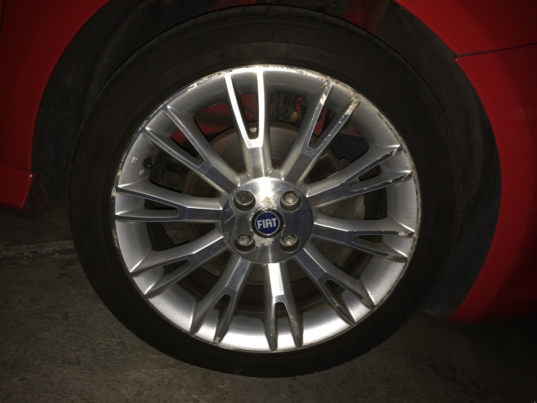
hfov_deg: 61.7
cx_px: 268
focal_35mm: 29
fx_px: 450
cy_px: 202
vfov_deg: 48.2
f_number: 2.2
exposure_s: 1/17
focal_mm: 4.15
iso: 64
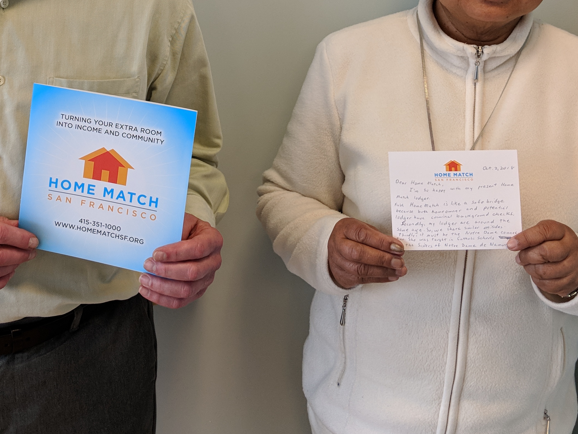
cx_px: 222
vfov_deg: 26.9
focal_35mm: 52
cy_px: 31
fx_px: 868
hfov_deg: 36.6
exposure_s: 1/125
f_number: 1.8
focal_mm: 4.44
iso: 124
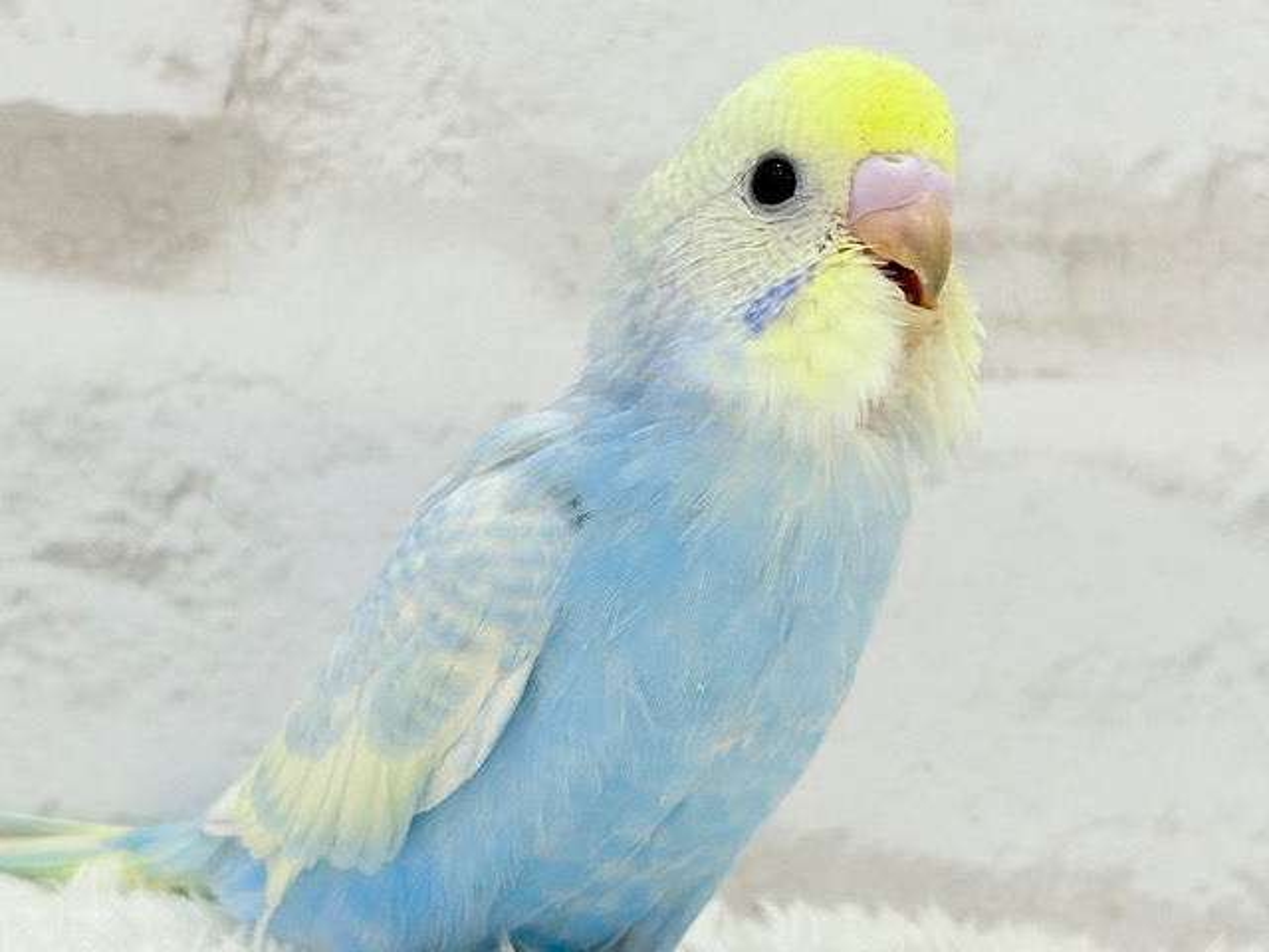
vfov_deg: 28.0
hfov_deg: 36.8
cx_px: 634
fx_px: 1906
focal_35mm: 52
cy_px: 476
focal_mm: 5.96
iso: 64
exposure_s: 1/100
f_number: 1.6
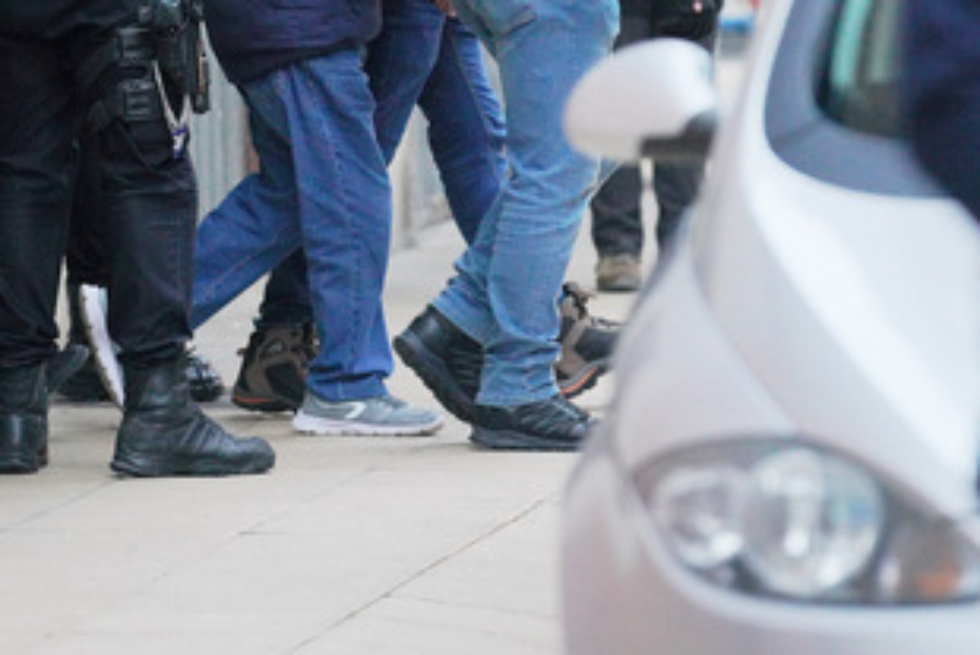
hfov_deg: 4.6
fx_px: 12255
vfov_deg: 3.1
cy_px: -70
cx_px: 531
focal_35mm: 450
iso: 2000
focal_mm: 192
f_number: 4
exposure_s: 1/500
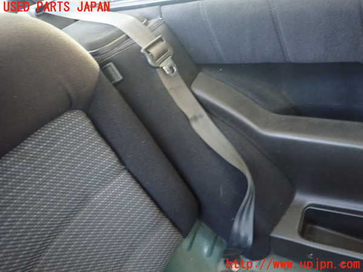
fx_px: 262
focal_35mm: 25
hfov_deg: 69.4
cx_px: 182
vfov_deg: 54.9
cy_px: 136
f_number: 2
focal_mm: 4.5
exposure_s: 1/20
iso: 800
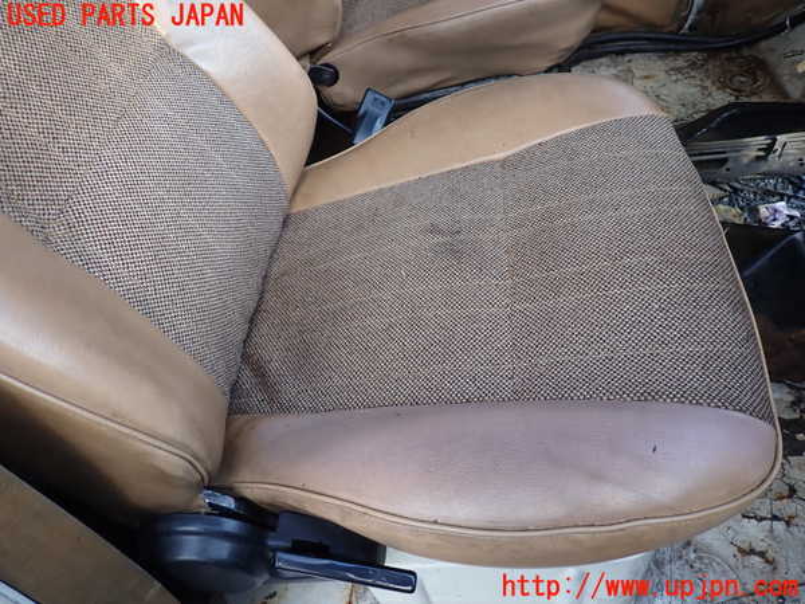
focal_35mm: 25
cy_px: 302
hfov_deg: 69.4
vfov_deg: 54.9
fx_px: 581
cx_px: 402
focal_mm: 4.5
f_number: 2
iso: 100
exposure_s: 1/100
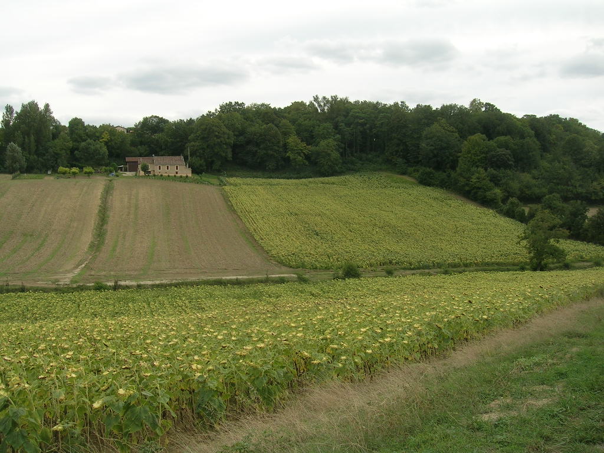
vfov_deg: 40.7
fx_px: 611
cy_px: 226
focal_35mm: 35
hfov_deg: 52.6
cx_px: 302
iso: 50
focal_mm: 5.4
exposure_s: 1/297
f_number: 4.8
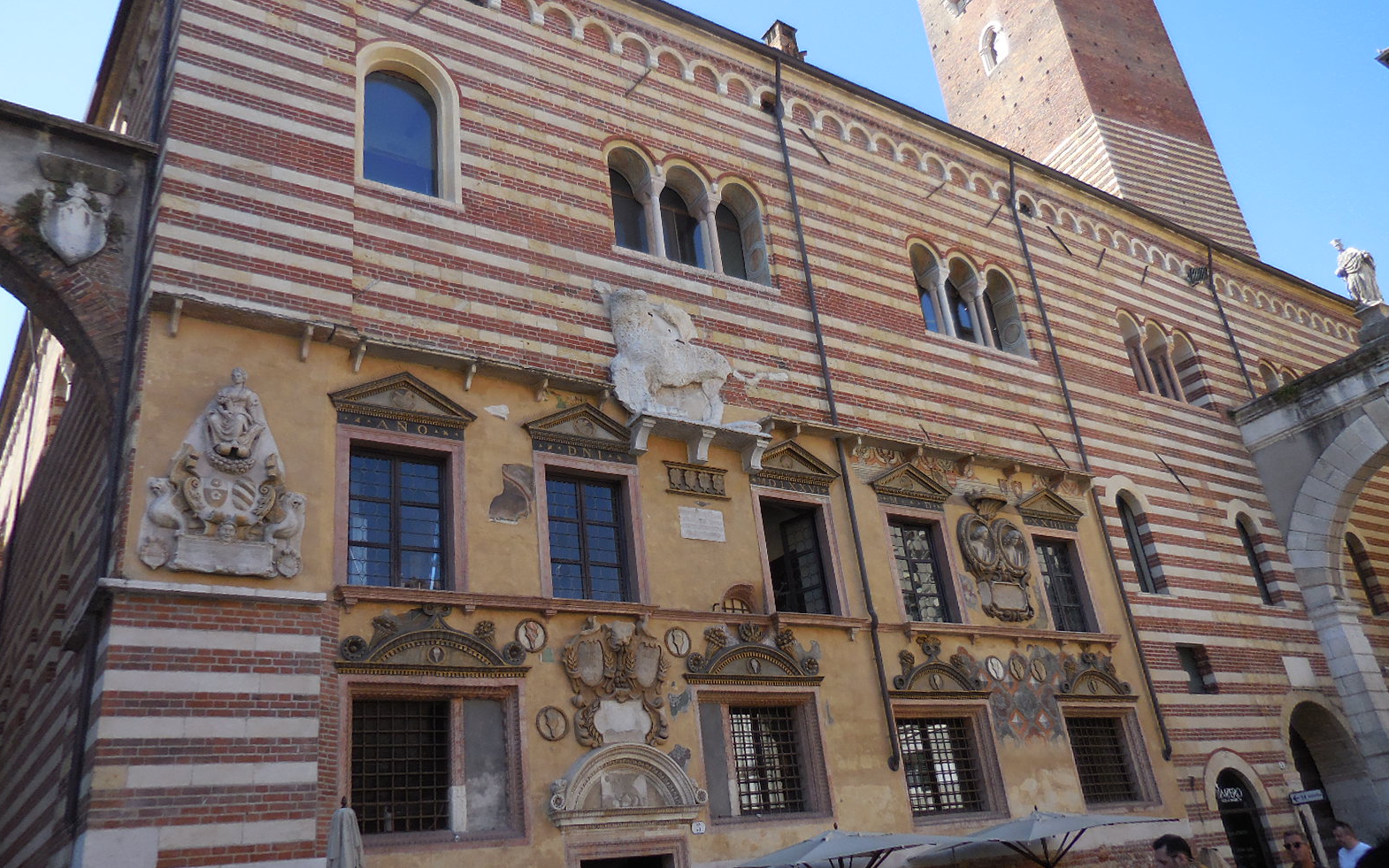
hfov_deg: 68.4
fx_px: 1022
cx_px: 699
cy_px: 426
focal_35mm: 27
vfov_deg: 46.0
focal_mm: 4.5
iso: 125
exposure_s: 1/500
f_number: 3.3
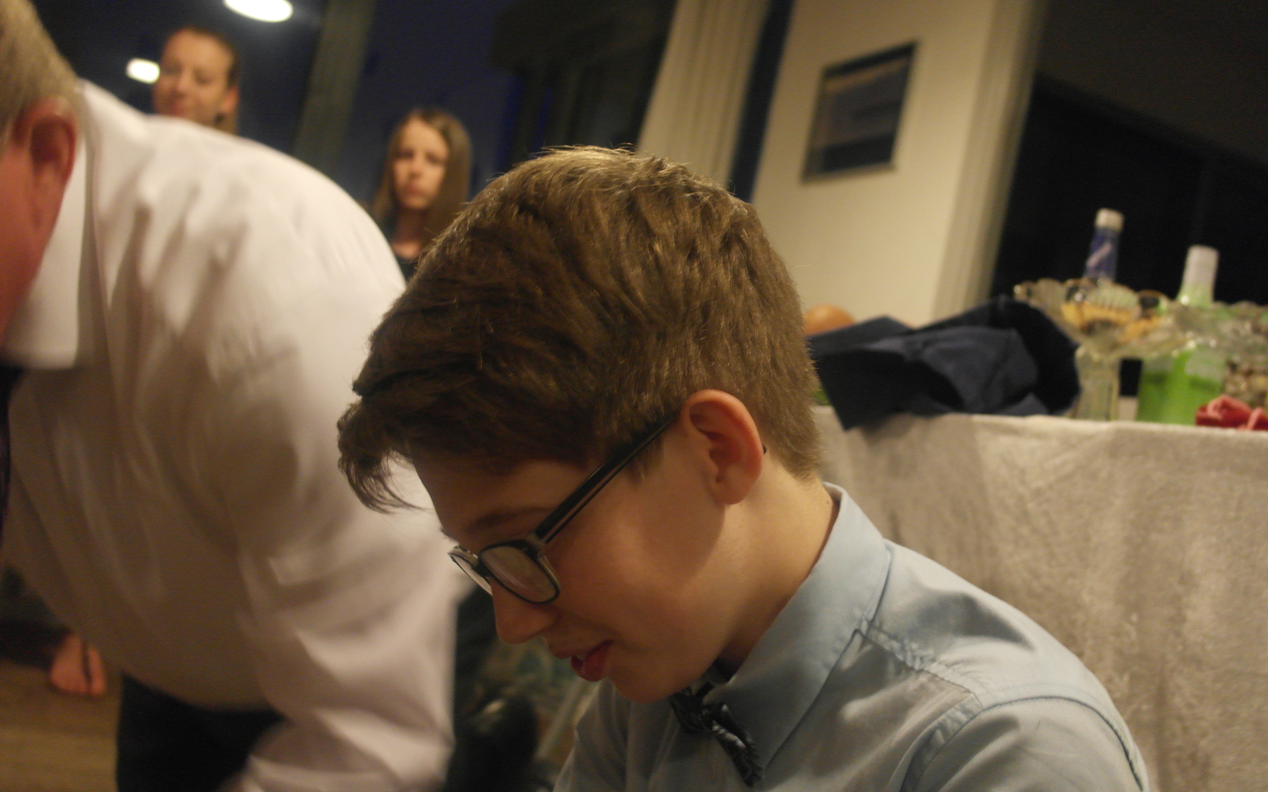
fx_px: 1279
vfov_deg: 34.4
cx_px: 633
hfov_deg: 52.7
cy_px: 377
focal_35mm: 37
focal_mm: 24
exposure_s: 1/10
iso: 1600
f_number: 4
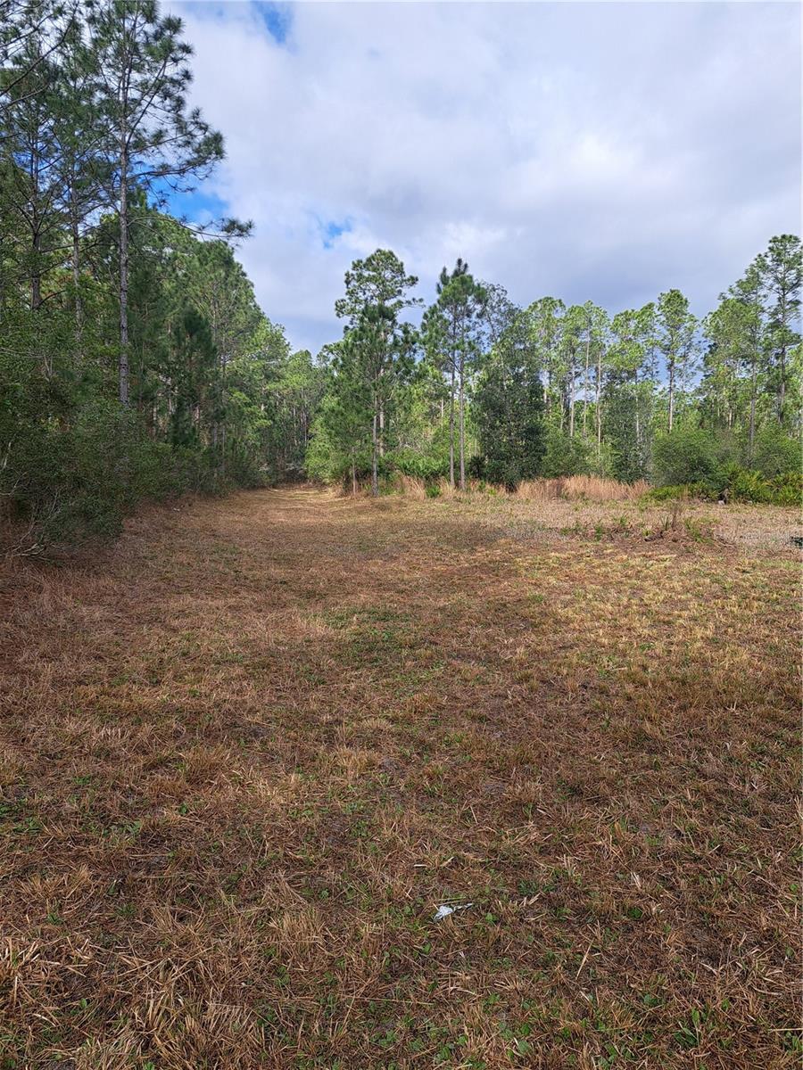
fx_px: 742
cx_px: 402
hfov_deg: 56.8
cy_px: 535
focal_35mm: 24
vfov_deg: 71.6
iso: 50
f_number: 1.8
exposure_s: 1/1098
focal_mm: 5.23
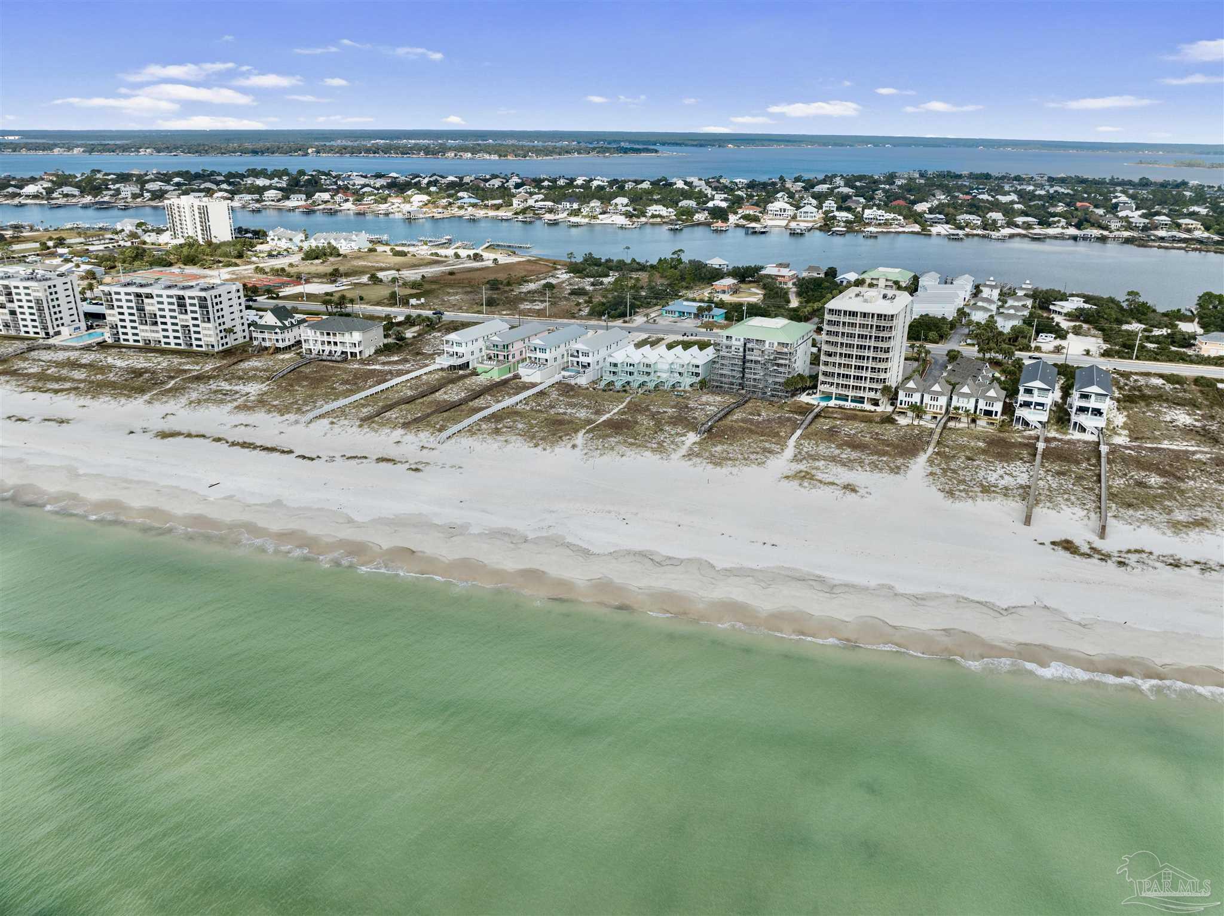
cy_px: 458
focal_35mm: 24
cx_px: 612
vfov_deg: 56.8
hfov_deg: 71.6
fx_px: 848
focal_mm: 12.29
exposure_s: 1/1600
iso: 100
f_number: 2.8
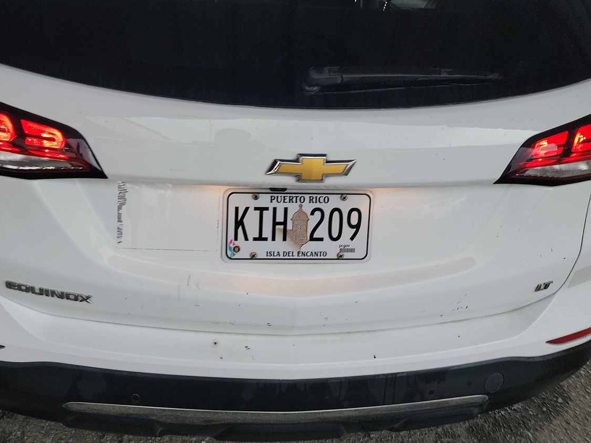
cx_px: 244
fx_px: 581
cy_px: 169
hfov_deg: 53.7
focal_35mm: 34
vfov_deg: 41.5
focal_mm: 6.7
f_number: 1.8
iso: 108
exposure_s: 1/59
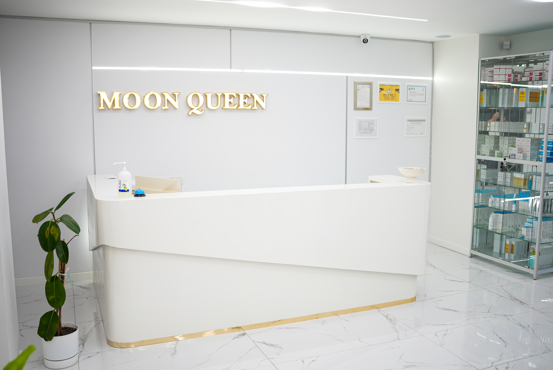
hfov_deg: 54.4
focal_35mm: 35
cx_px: 276
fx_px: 538
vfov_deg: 37.9
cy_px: 185
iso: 125
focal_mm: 35
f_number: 1.4
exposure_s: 1/100
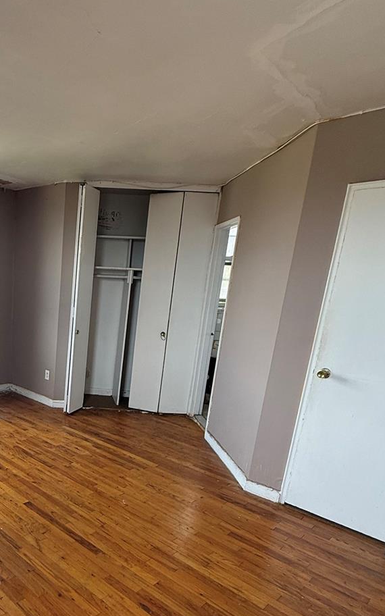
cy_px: 394
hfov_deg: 45.0
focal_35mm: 25
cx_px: 43
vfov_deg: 71.1
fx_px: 420
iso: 100
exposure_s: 1/100
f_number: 2.2
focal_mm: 2.22
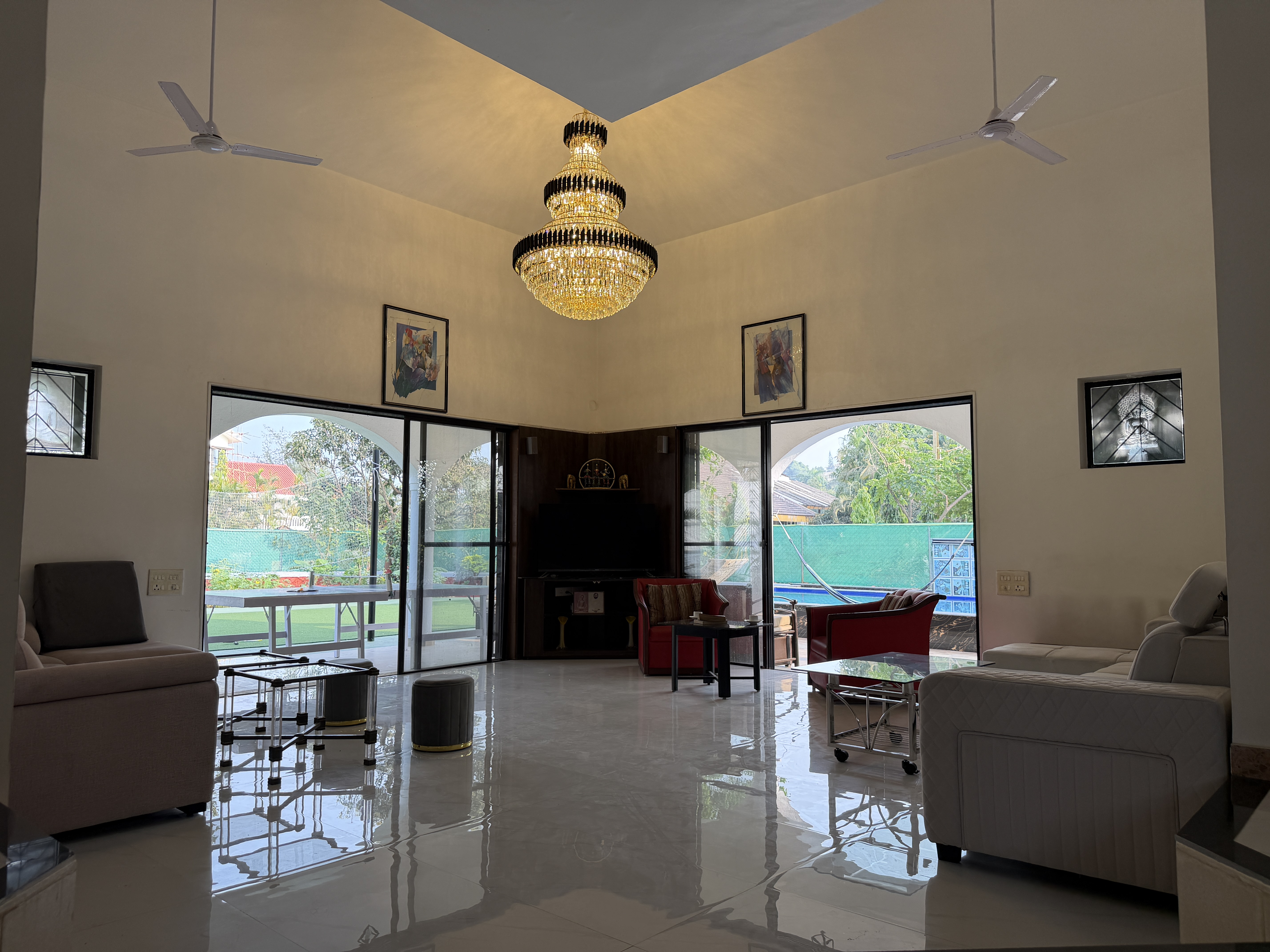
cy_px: 476
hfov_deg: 71.6
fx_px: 881
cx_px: 635
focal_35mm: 24
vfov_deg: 56.8
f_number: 1.78
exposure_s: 1/201
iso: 80
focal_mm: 6.76
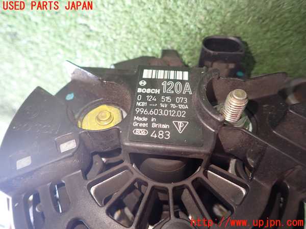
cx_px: 153
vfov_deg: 54.9
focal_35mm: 25
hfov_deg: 69.4
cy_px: 114
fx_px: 221
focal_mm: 4.5
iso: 200
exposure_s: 1/40
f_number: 2
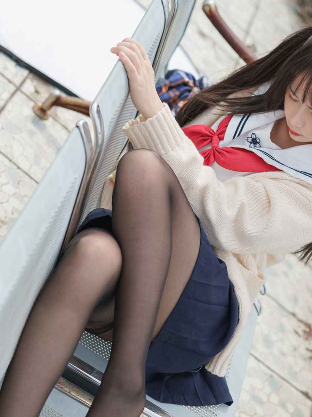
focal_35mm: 83
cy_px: 255
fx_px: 998
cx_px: 165
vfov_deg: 23.5
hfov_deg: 17.8
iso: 100
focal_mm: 50
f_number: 2.8
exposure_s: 1/1600
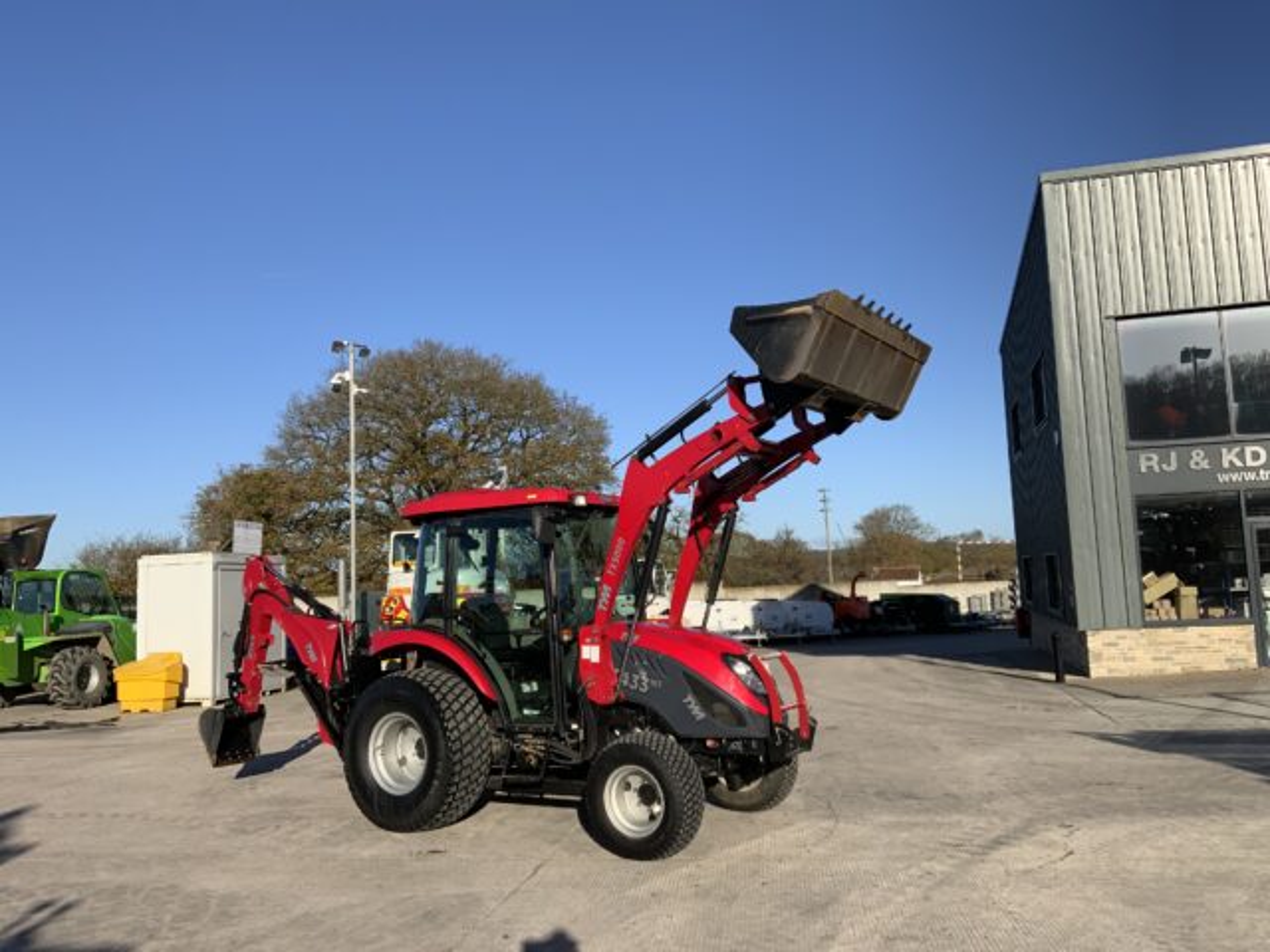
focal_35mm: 29
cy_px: 476
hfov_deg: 61.7
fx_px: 1064
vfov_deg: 48.2
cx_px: 635
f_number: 1.8
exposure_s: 1/2227
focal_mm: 3
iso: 16
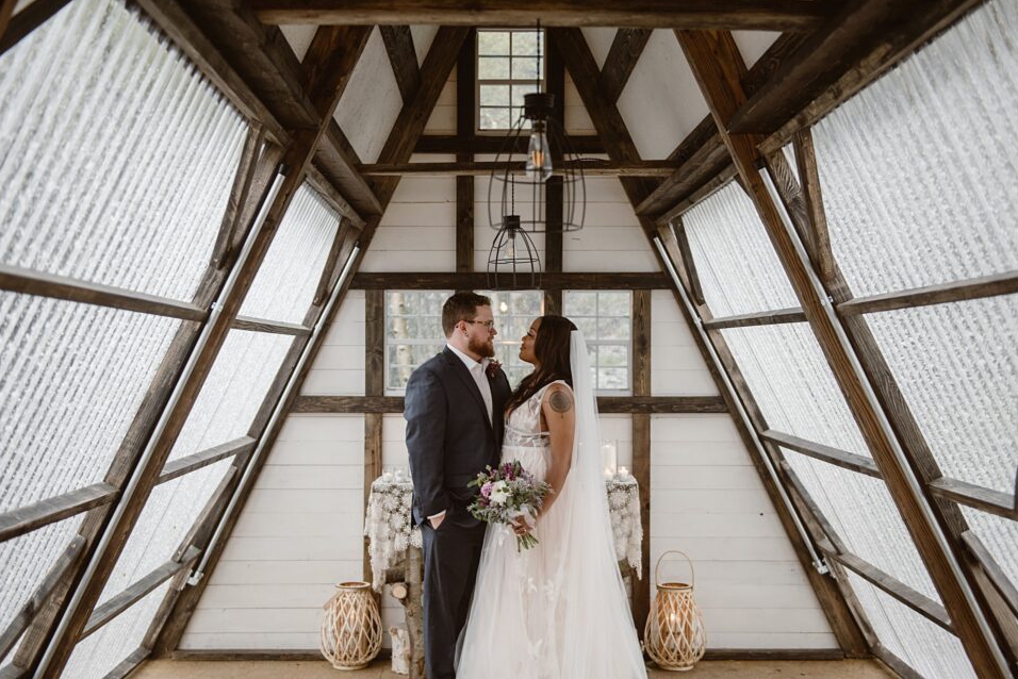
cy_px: 360
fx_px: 1273
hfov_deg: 43.6
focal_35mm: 45
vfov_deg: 29.9
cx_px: 502
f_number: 2.8
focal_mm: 42
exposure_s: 1/200
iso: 800
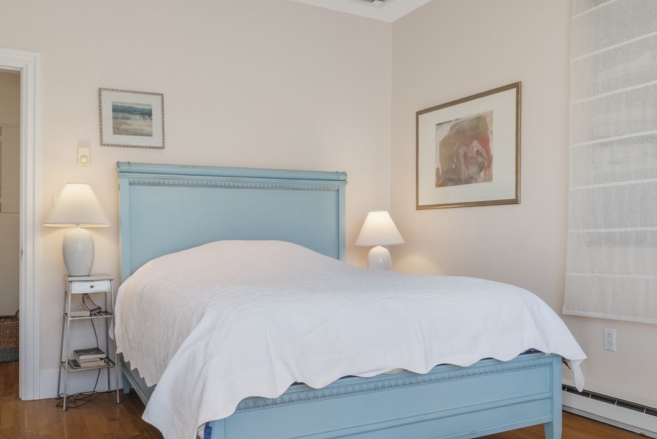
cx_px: 344
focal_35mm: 31
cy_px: 261
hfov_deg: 60.3
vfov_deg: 42.2
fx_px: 566
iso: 200
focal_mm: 16
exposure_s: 1/2
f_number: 8
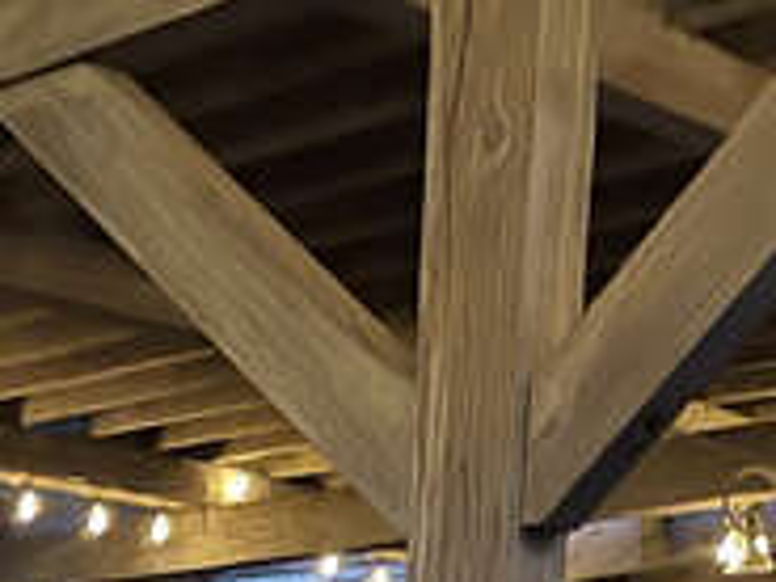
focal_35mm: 113
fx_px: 2533
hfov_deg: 15.7
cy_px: 1164
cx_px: -472
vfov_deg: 11.7
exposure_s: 1/24
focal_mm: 5.1
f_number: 1.6
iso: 1000
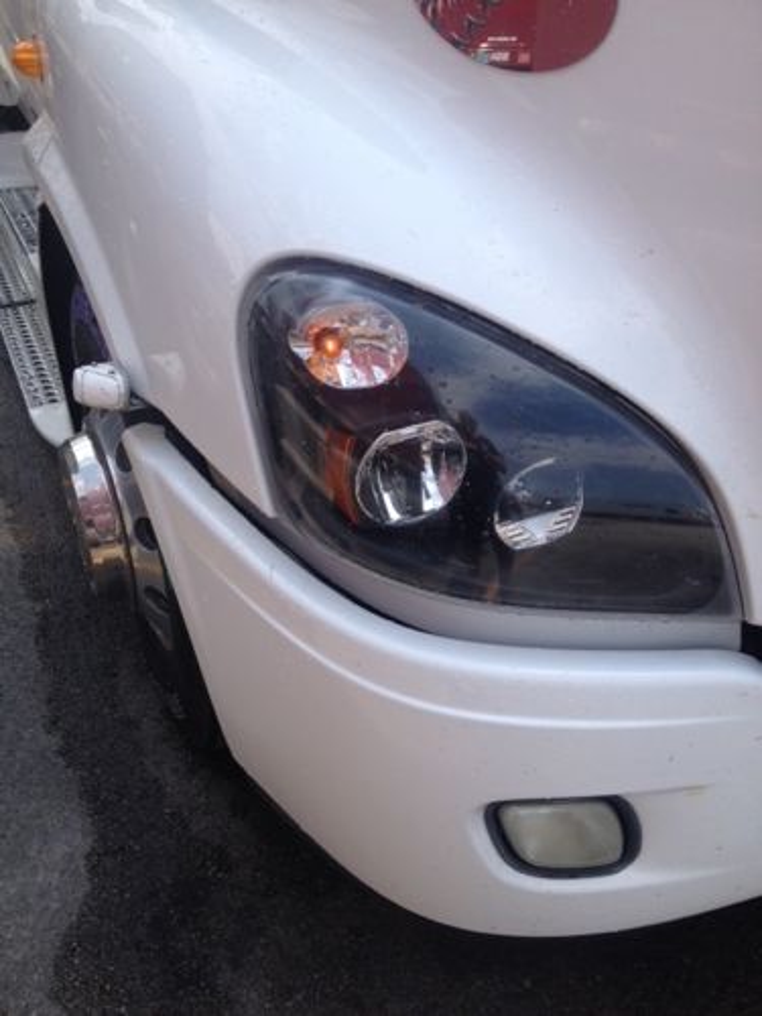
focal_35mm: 35
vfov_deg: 52.6
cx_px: 381
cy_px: 508
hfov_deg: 40.7
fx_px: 1027
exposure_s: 1/1104
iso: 50
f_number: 2.4
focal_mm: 4.28
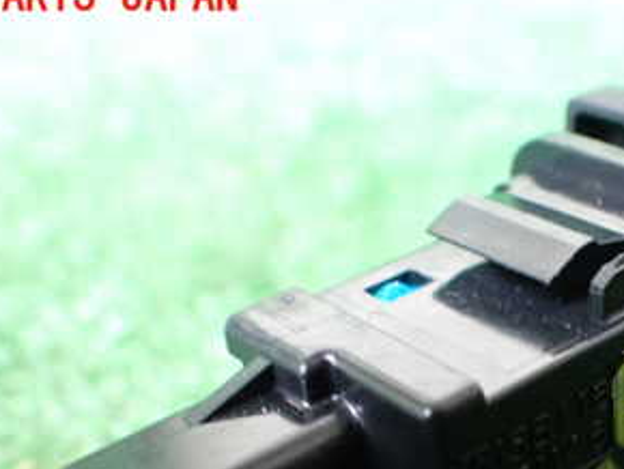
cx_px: 493
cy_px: 454
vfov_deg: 22.9
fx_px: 1119
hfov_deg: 30.5
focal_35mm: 62
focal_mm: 5.4
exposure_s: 1/30
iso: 1000
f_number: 2.3
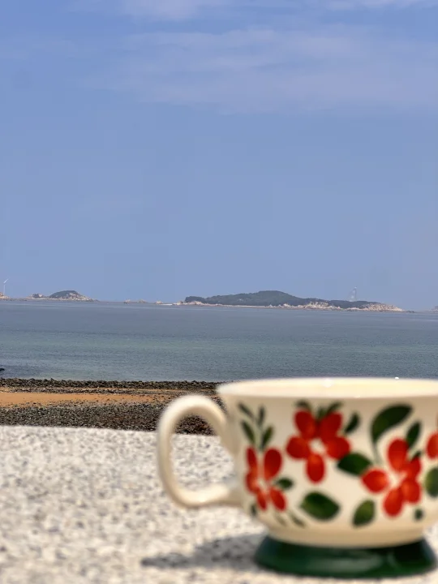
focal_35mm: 77
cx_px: 219
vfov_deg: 25.3
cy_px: 292
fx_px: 1299
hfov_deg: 19.1
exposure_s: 1/681
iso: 32
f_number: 2.8
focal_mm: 9
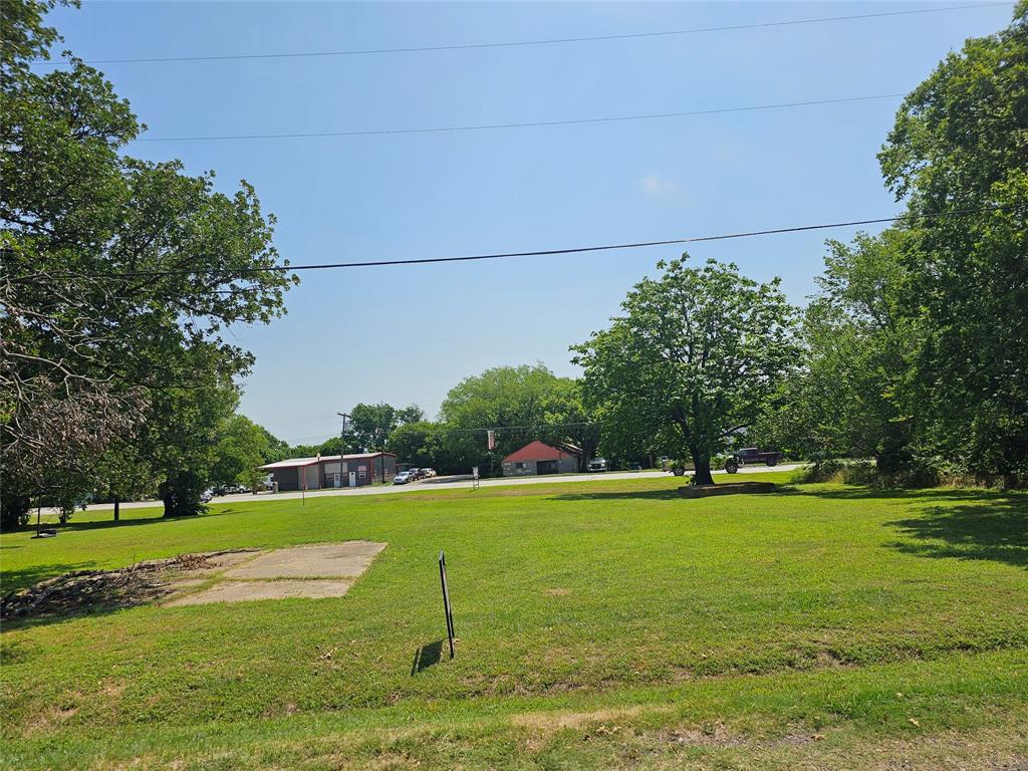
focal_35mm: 23
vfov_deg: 58.9
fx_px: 683
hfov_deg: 73.9
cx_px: 514
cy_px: 386
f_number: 1.7
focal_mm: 6.3
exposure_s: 1/1593
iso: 10
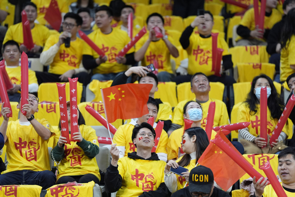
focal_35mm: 200
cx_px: 148
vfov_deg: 6.9
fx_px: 1638
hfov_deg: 10.3
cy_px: 98
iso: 1600
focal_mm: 200
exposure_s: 1/500
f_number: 2.8
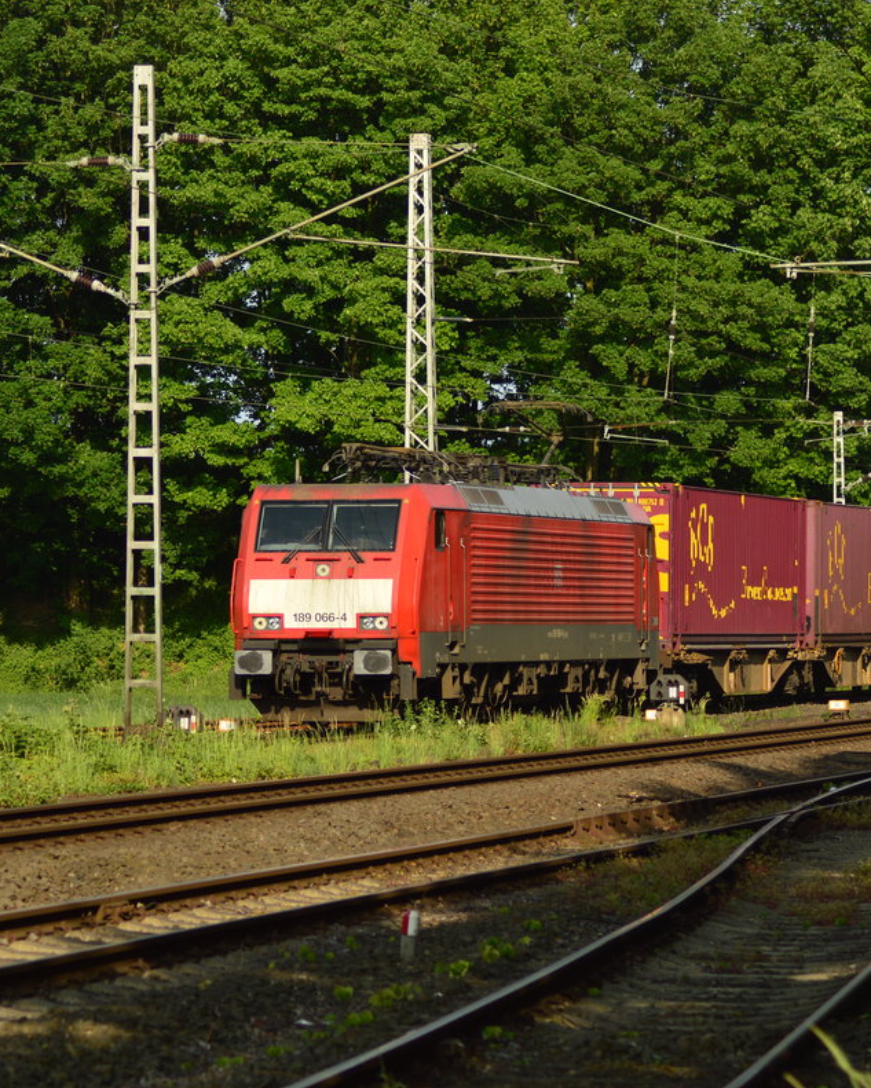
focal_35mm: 192
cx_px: 433
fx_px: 6186
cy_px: 545
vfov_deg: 10.1
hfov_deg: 8.1
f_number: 5.6
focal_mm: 90
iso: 100
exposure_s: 1/640
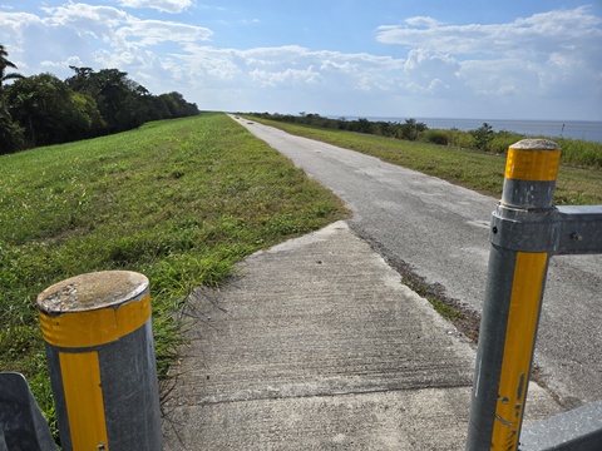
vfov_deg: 58.9
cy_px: 226
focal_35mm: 23
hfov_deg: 73.9
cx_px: 301
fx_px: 400
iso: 25
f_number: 1.8
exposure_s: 1/3559
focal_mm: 5.4
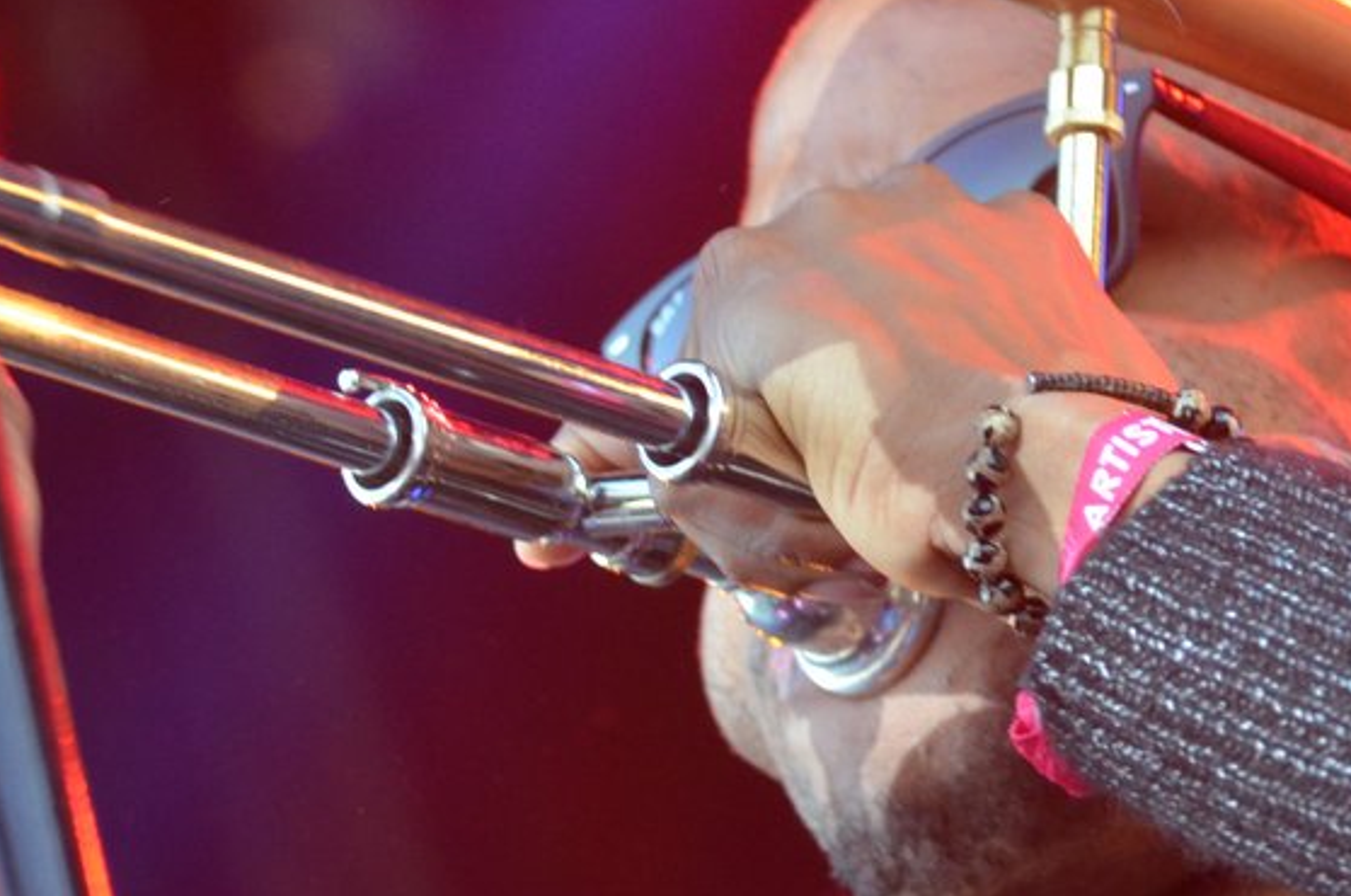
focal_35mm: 361
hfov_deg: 5.7
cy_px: 391
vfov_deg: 3.8
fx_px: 13524
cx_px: 814
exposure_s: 1/160
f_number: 4.8
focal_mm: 112
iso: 1600
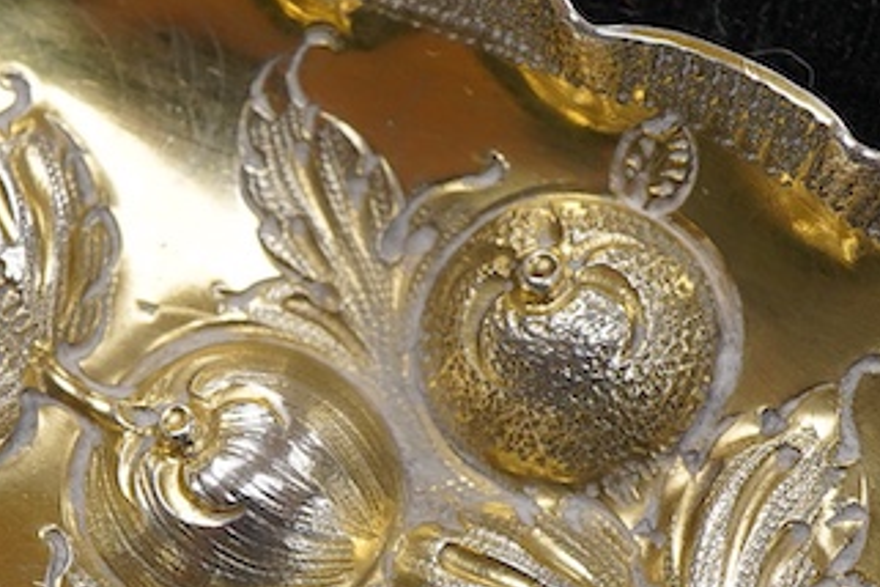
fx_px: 3080
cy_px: 376
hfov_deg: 16.2
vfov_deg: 10.9
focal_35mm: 126
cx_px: 249
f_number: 10
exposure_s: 1/125
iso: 800
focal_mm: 30
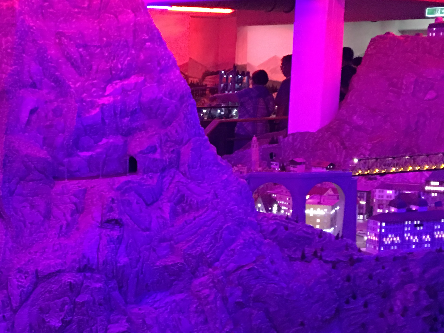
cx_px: 66
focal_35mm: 70
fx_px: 898
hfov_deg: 27.0
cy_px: 244
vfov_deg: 20.9
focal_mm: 4.15
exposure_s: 1/4
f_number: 2.2
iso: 125
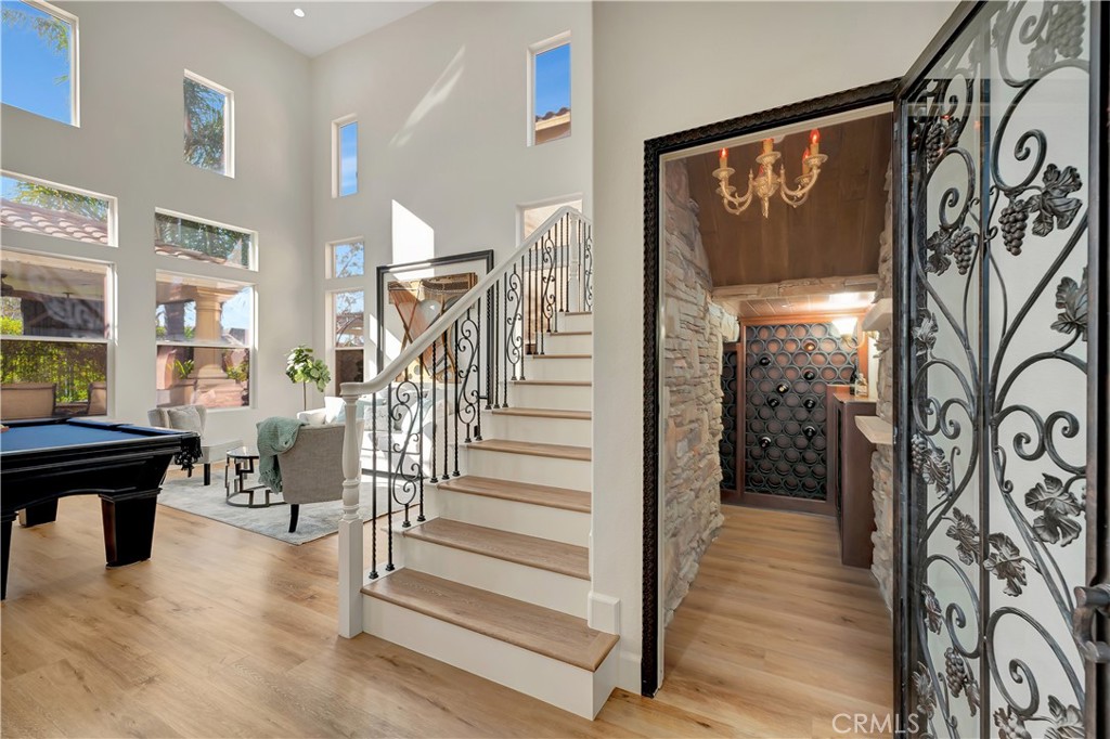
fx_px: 462
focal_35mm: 15
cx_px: 555
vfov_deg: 77.3
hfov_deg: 100.4
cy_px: 370
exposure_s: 1/13
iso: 100
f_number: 5.6
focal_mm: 10
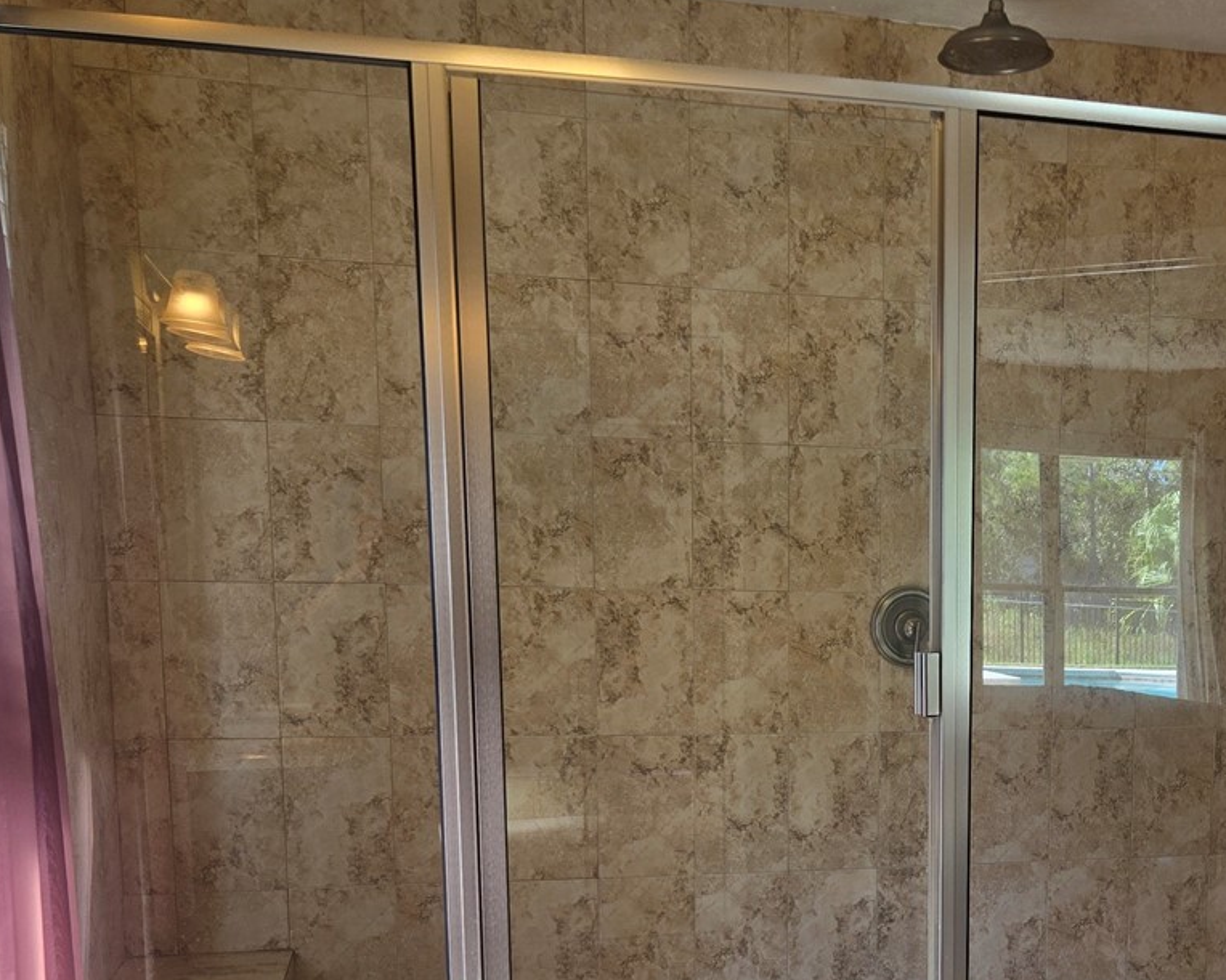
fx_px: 1705
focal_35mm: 47
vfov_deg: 31.0
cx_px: 956
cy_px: 828
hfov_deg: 38.3
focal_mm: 5.4
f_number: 1.8
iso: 40
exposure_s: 1/120
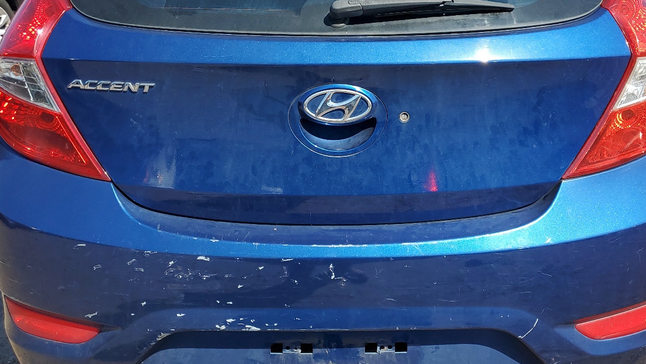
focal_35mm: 38
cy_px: 116
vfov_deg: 30.9
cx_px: 337
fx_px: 651
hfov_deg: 52.8
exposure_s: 1/1667
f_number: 1.5
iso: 50
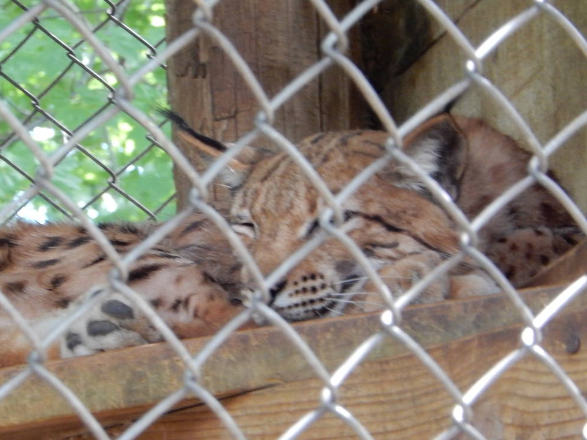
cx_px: 179
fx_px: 5917
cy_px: 248
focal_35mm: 349
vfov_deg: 4.3
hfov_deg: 5.7
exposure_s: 1/20
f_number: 5.8
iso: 400
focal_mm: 38.6
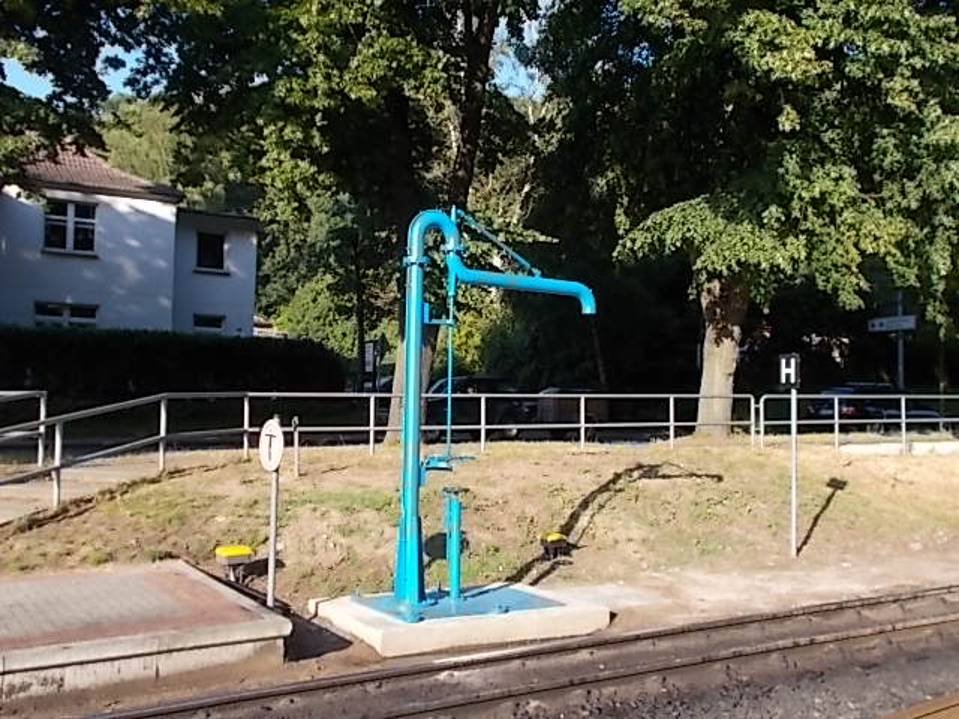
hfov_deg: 47.9
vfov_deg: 36.8
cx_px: 480
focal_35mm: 39
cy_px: 360
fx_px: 1080
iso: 80
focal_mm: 6.9
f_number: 3.9
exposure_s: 1/250
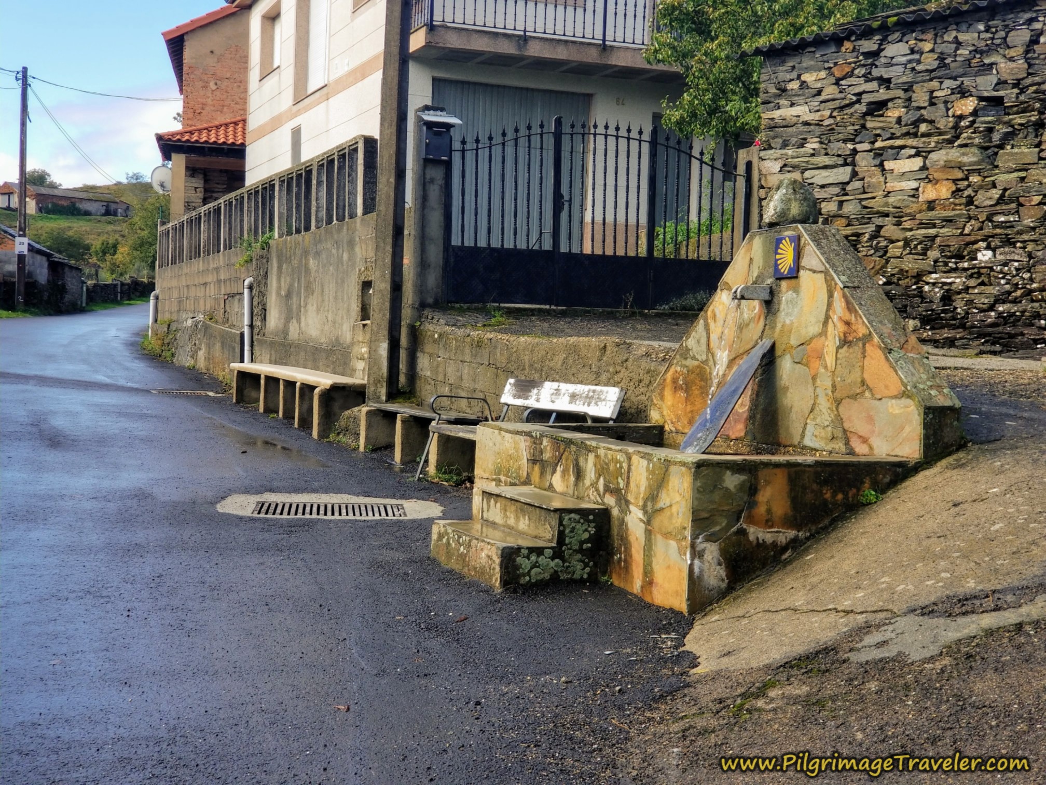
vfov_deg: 28.0
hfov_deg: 36.8
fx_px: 1571
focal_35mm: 52
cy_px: 392
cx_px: 523
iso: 25
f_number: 2.4
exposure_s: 1/349
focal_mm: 6
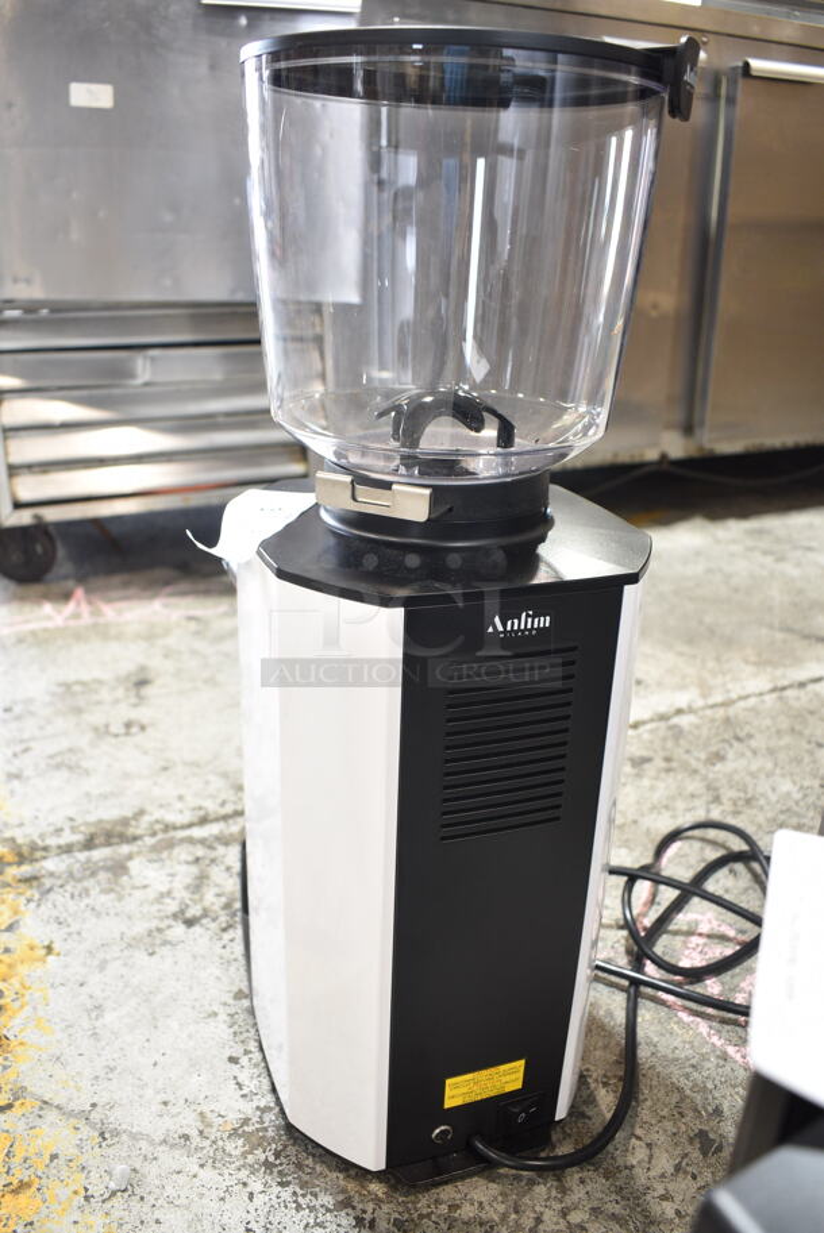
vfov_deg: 61.9
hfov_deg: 43.7
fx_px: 1028
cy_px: 616
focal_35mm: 30
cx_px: 412
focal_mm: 20
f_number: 3.5
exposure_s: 1/30
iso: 400
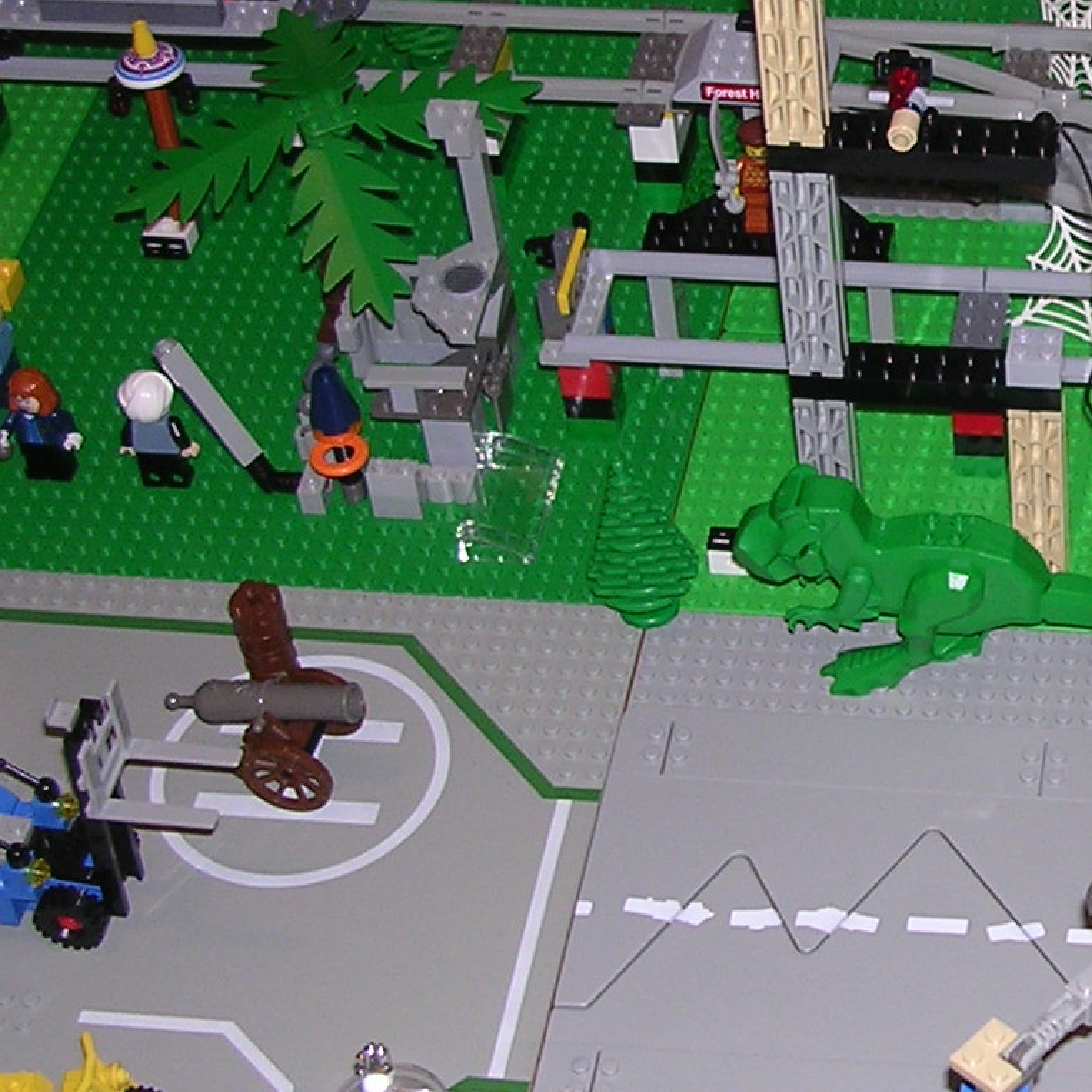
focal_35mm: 90
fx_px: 3212
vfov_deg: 19.2
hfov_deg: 18.5
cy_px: 372
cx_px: 1234
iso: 100
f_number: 2.8
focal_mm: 5.8
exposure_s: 1/60.1
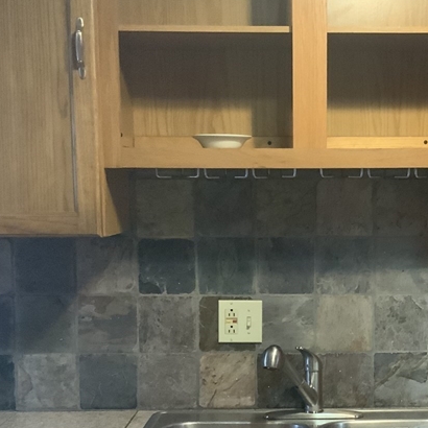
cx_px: 341
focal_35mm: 64
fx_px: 895
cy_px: 298
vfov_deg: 26.7
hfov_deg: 26.4
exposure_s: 1/30
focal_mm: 3
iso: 320
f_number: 1.8
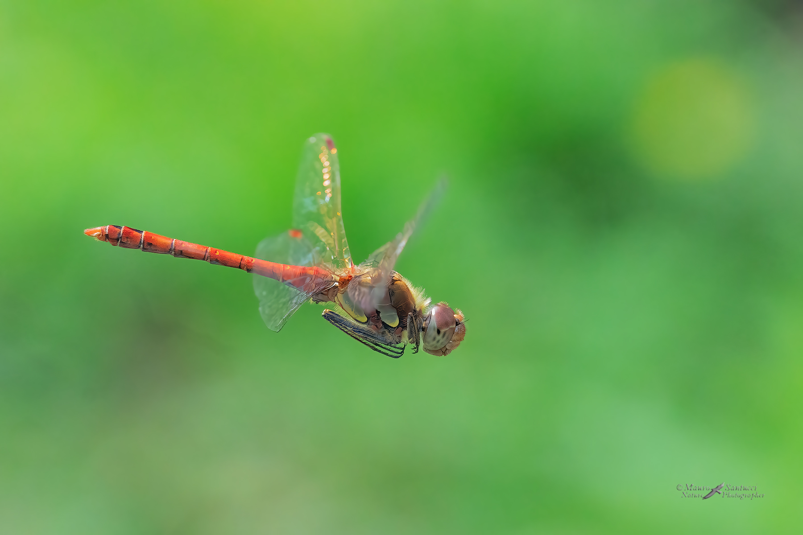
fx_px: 4517
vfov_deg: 6.8
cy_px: 268
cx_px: 402
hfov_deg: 10.2
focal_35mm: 202
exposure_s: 1/2000
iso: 5000
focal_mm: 135
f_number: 9
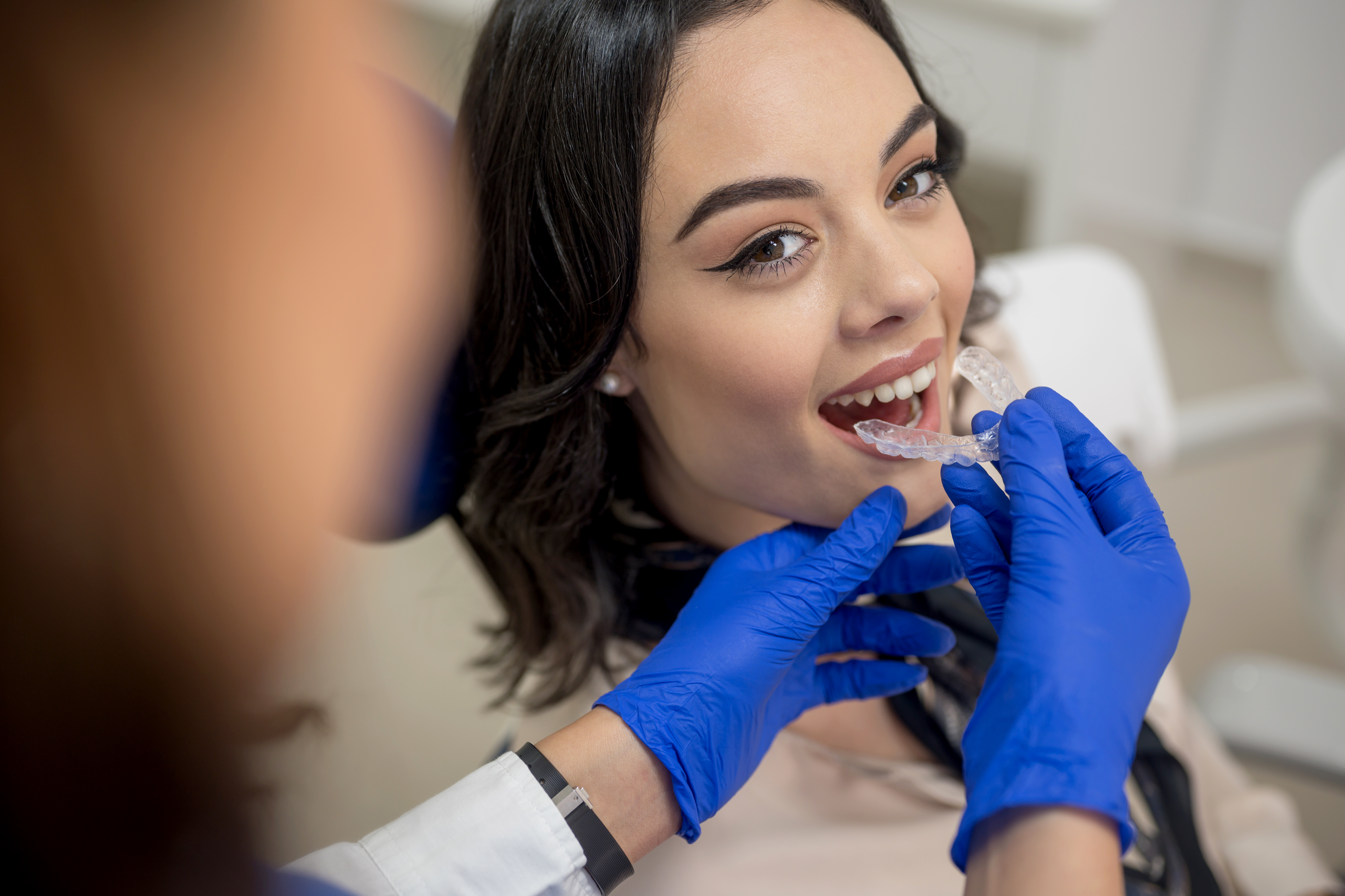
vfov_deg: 27.0
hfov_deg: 39.6
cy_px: 448
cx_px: 672
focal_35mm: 50
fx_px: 1868
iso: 110
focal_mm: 50
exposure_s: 1/60
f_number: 2.5
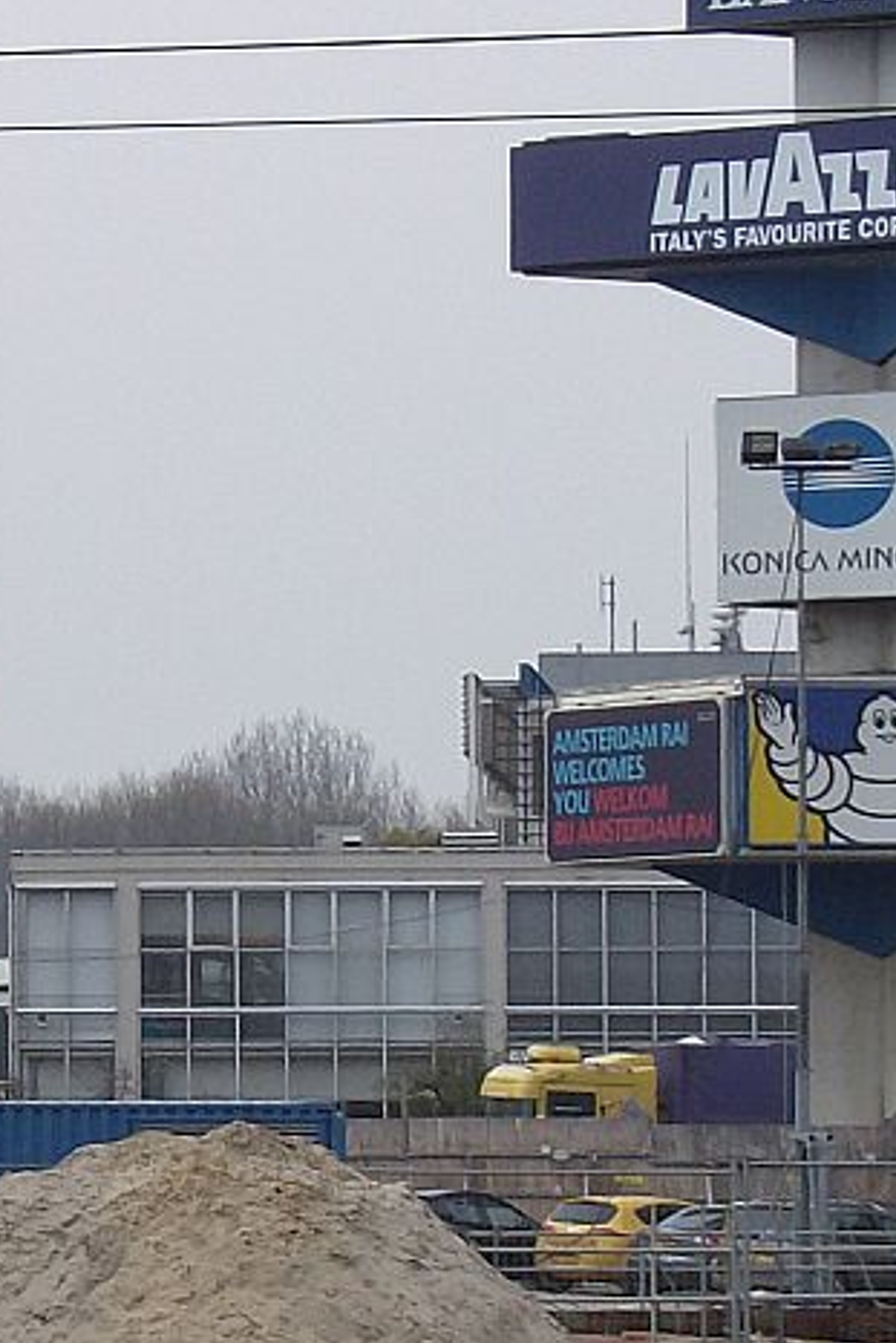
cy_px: 627
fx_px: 9176
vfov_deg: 8.4
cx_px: -182
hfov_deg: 5.6
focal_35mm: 246
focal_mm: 18
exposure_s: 1/265
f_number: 7.8
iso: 100
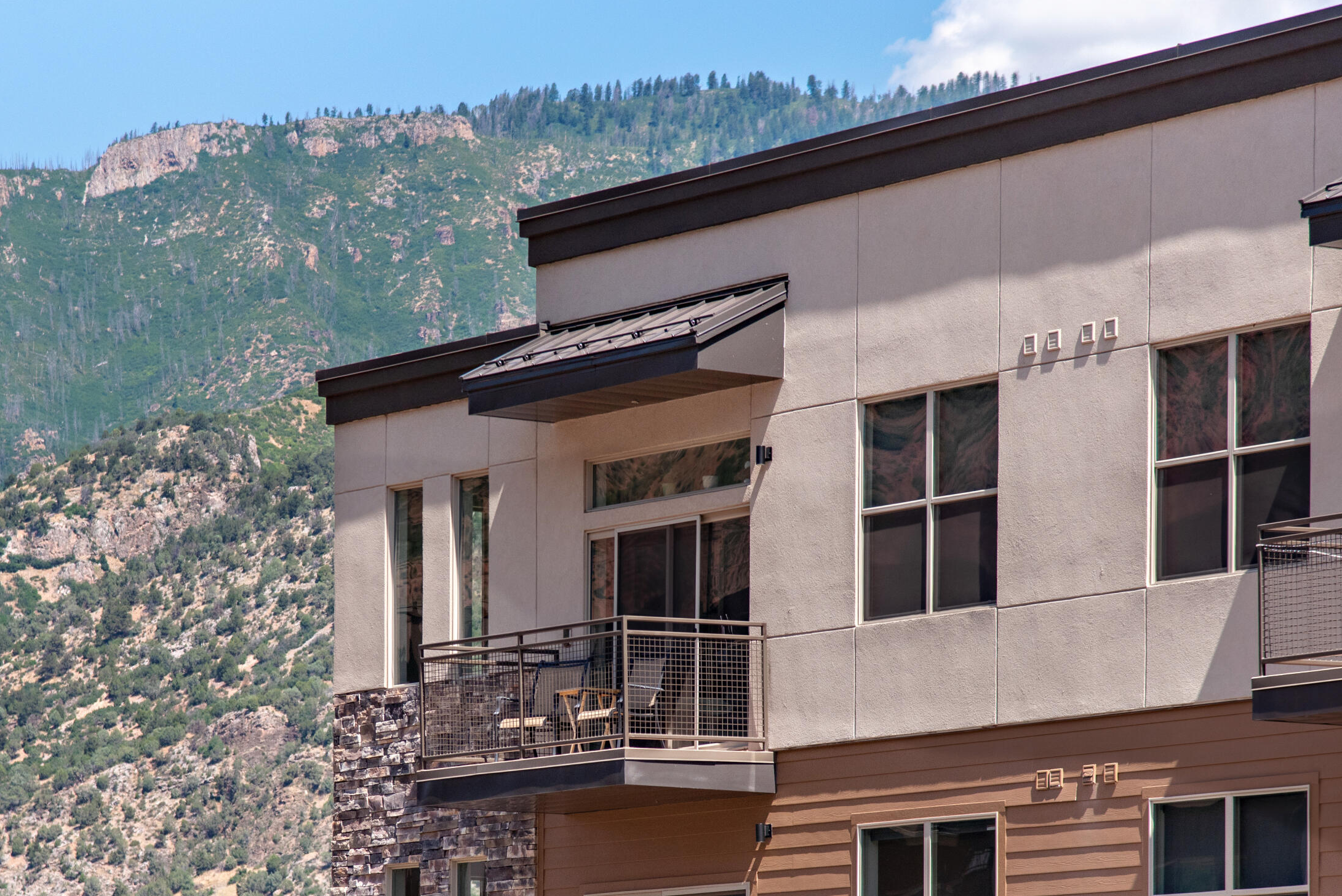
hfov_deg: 12.4
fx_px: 6153
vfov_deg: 8.3
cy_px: 615
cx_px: 572
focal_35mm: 165
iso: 500
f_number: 5
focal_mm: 120
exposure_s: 1/4000
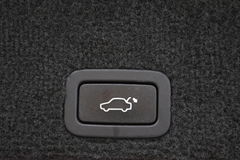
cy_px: 104
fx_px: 436
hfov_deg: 30.8
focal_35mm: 65
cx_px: 119
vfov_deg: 20.8
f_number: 5
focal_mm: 31.5
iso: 1800
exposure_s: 1/50
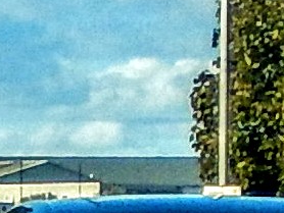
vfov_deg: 8.8
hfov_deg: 12.0
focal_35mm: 163
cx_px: 292
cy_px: 381
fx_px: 1338
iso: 125
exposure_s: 1/800
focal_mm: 6.5
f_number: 4
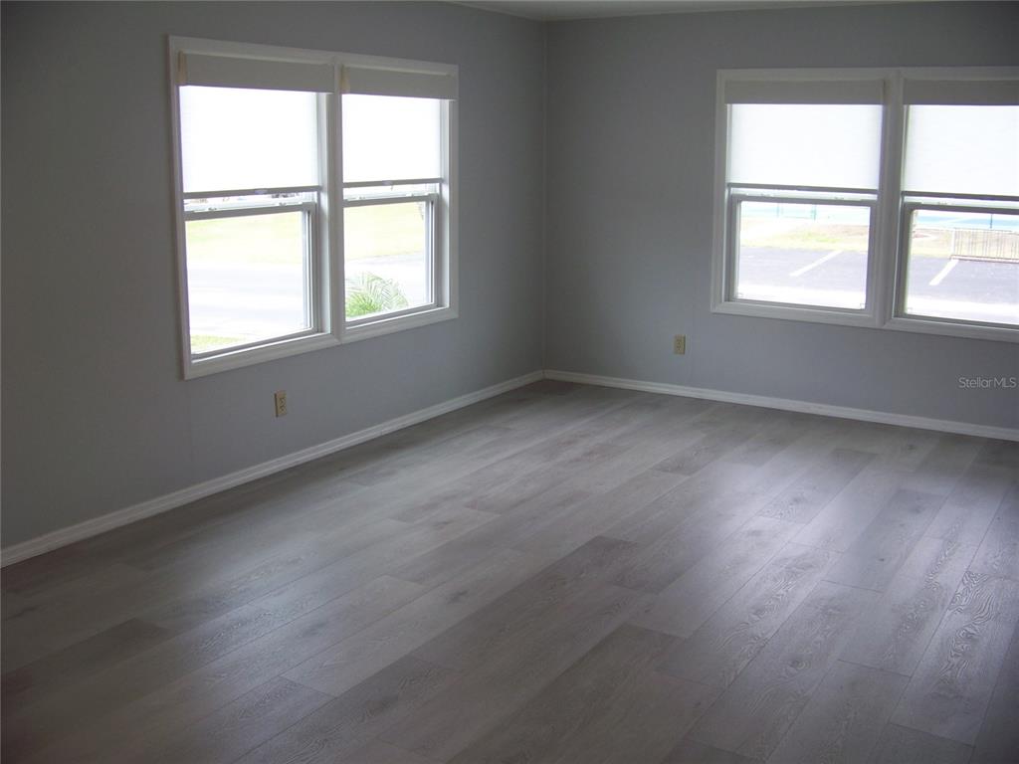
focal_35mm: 36
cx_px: 510
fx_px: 1060
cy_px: 382
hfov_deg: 51.4
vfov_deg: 39.7
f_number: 2.8
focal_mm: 5.85
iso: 64
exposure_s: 1/60
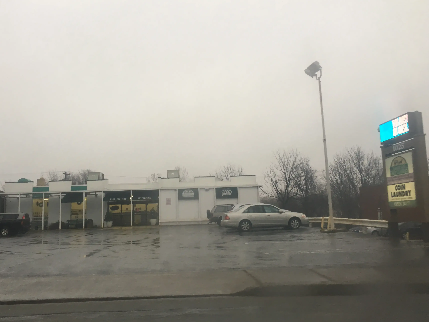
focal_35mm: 34
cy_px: 157
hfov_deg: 53.9
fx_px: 421
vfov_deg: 41.8
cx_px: 200
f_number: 2.2
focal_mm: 4.15
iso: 25
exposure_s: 1/30
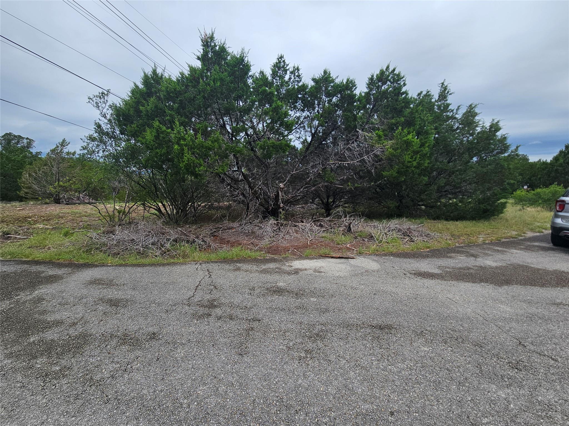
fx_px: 214
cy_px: 213
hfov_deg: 106.2
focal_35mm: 13
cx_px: 284
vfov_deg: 89.9
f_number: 2.2
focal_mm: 2.2
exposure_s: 1/2134
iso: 50
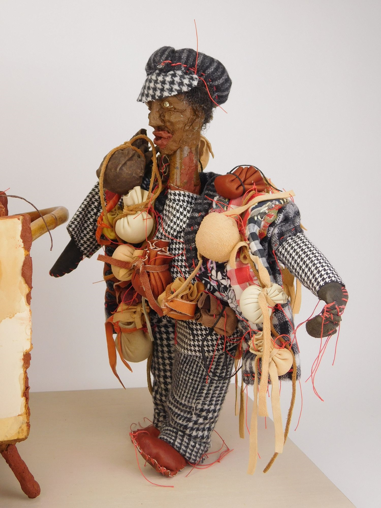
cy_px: 254
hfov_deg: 24.8
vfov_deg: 32.7
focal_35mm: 59
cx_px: 190
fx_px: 866
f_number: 4
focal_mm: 10.4
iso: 125
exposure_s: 1/60
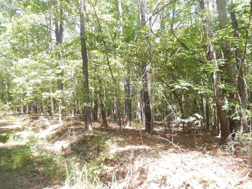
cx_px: 126
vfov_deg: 54.9
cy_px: 94
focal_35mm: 25
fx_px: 182
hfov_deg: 69.4
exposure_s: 1/100
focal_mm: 4.5
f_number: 3.4
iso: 180
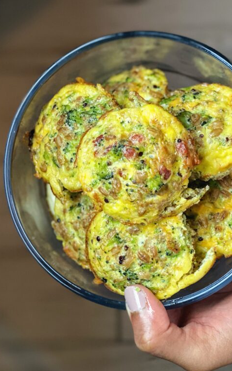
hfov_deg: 17.5
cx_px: 173
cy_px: 185
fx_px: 748
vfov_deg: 27.8
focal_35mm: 74
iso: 250
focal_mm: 6
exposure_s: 1/40
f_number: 2
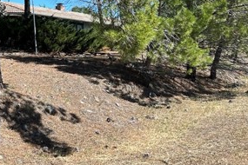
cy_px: 2
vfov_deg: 23.2
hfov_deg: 31.7
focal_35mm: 56
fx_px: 386
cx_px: -22
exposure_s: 1/1751
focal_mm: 6.86
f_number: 1.78
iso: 80
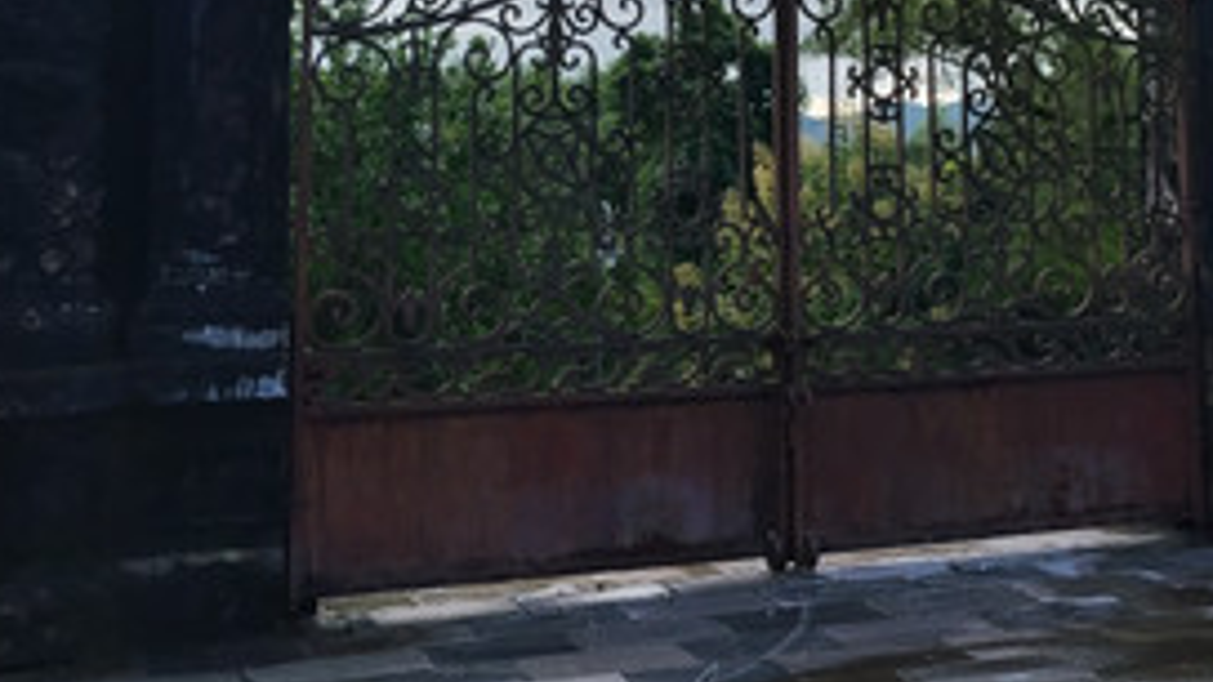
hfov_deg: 35.7
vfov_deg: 20.1
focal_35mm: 58
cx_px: 798
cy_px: -7
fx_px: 1866
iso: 50
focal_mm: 4.22
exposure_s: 1/649
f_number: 1.8
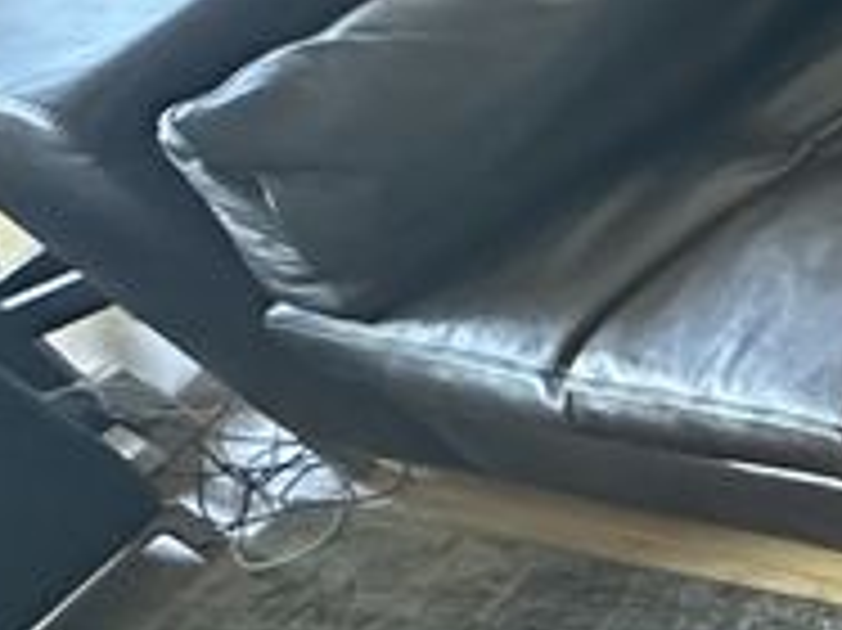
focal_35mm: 75
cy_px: 238
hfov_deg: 14.1
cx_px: 2139
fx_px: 1823
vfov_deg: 19.6
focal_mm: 2.22
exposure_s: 1/60
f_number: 2.2
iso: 1000
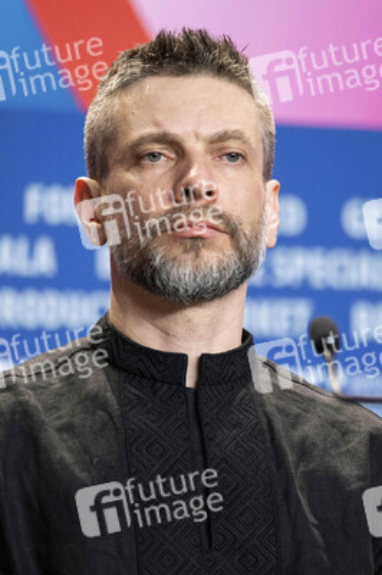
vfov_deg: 9.8
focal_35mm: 210
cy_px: 288
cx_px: 191
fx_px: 3348
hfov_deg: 6.5
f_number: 2.8
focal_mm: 140
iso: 2500
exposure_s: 1/240
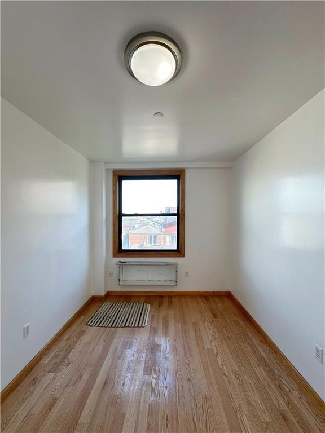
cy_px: 216
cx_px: 162
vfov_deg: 102.1
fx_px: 175
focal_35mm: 14
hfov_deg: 85.7
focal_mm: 2.22
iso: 64
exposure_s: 1/120
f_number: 2.2
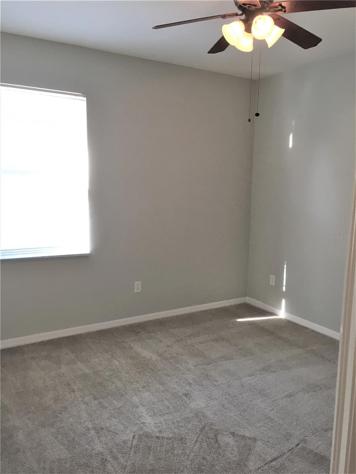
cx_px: 178
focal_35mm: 29
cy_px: 237
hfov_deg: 48.2
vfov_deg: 61.7
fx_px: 398
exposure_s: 1/33
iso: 40
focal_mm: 4.15
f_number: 2.2
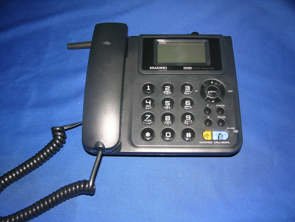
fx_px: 298
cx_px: 148
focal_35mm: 35
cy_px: 111
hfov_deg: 52.6
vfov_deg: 40.7
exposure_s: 1/60.1
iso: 50
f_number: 2.8
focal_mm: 8.9
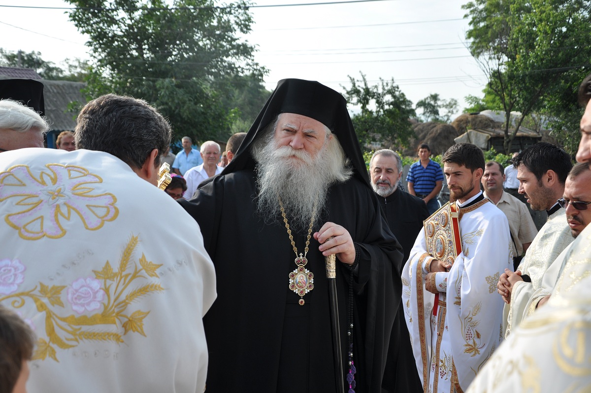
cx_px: 296
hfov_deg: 41.2
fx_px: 787
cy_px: 196
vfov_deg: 28.0
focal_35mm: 48
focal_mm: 32
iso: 200
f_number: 5.6
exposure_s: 1/640
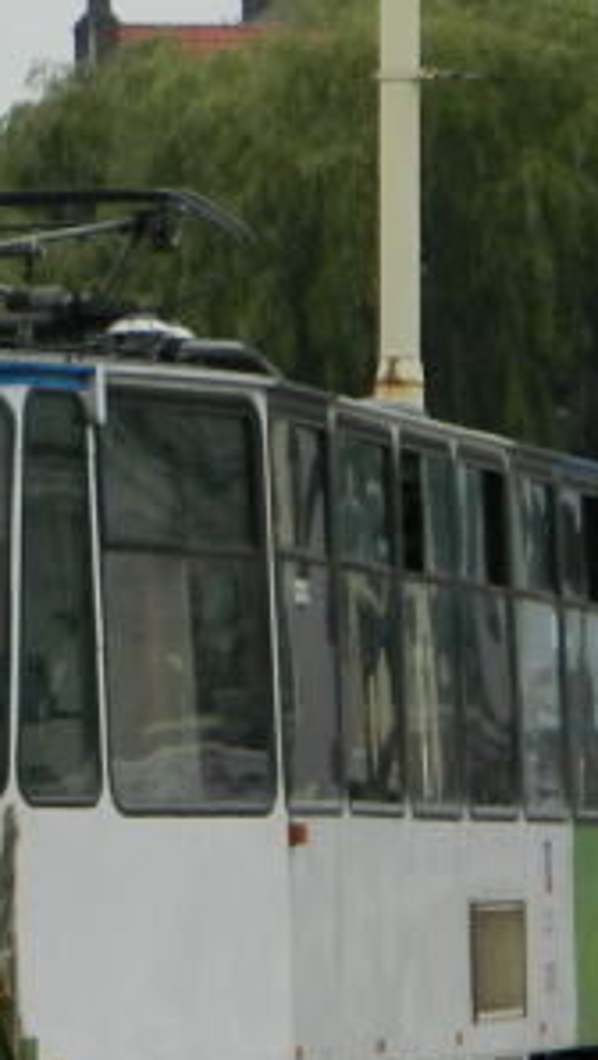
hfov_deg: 2.8
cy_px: 436
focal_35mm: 430
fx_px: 12101
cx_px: -945
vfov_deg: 5.0
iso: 80
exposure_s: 1/100
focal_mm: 18.6
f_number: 4.5
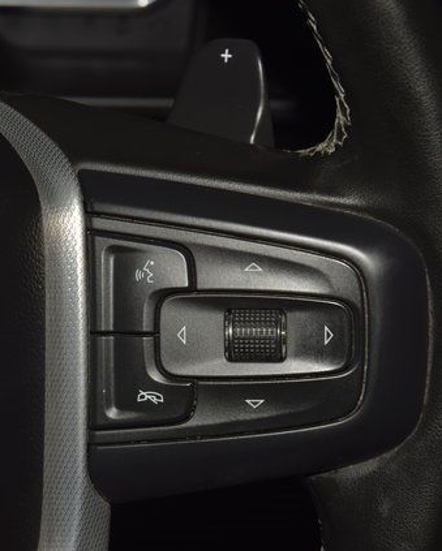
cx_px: 218
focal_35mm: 149
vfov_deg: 12.9
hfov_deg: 10.4
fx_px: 2434
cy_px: 274
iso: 100
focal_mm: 70
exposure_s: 1/125
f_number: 8
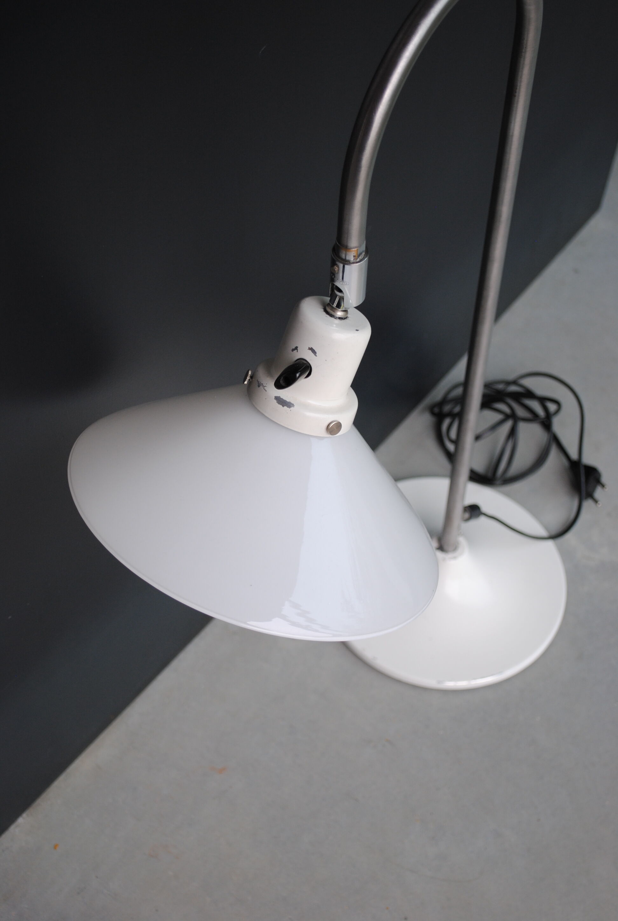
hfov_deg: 25.2
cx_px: 309
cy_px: 460
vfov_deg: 36.8
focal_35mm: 54
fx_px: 1384
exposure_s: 1/80
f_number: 5
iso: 200
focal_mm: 36
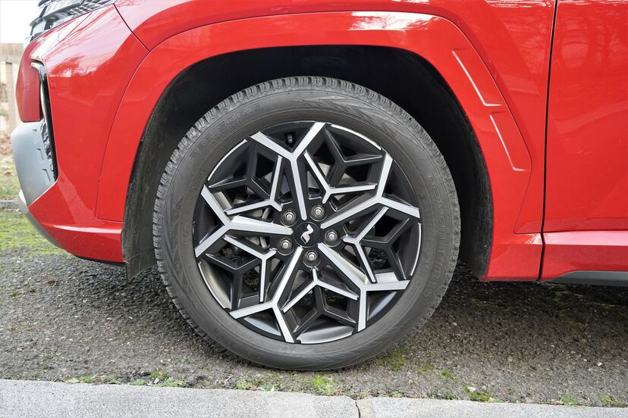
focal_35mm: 33
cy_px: 209
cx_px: 314
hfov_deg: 57.2
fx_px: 576
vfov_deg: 40.0
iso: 2500
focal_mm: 33
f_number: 6.3
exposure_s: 1/160
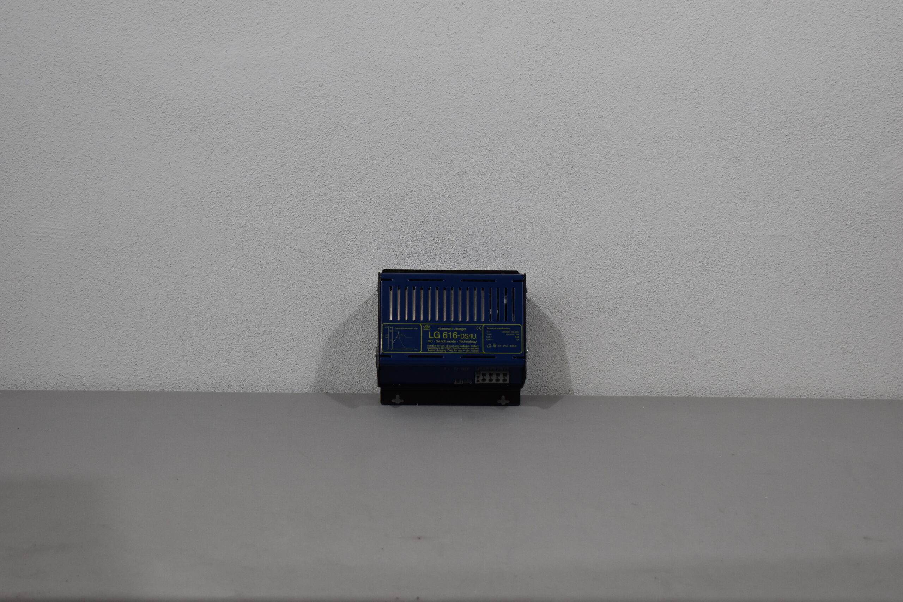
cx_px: 452
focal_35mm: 82
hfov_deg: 24.6
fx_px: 2069
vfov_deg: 16.6
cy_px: 301
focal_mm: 55
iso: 720
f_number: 5.6
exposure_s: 1/250
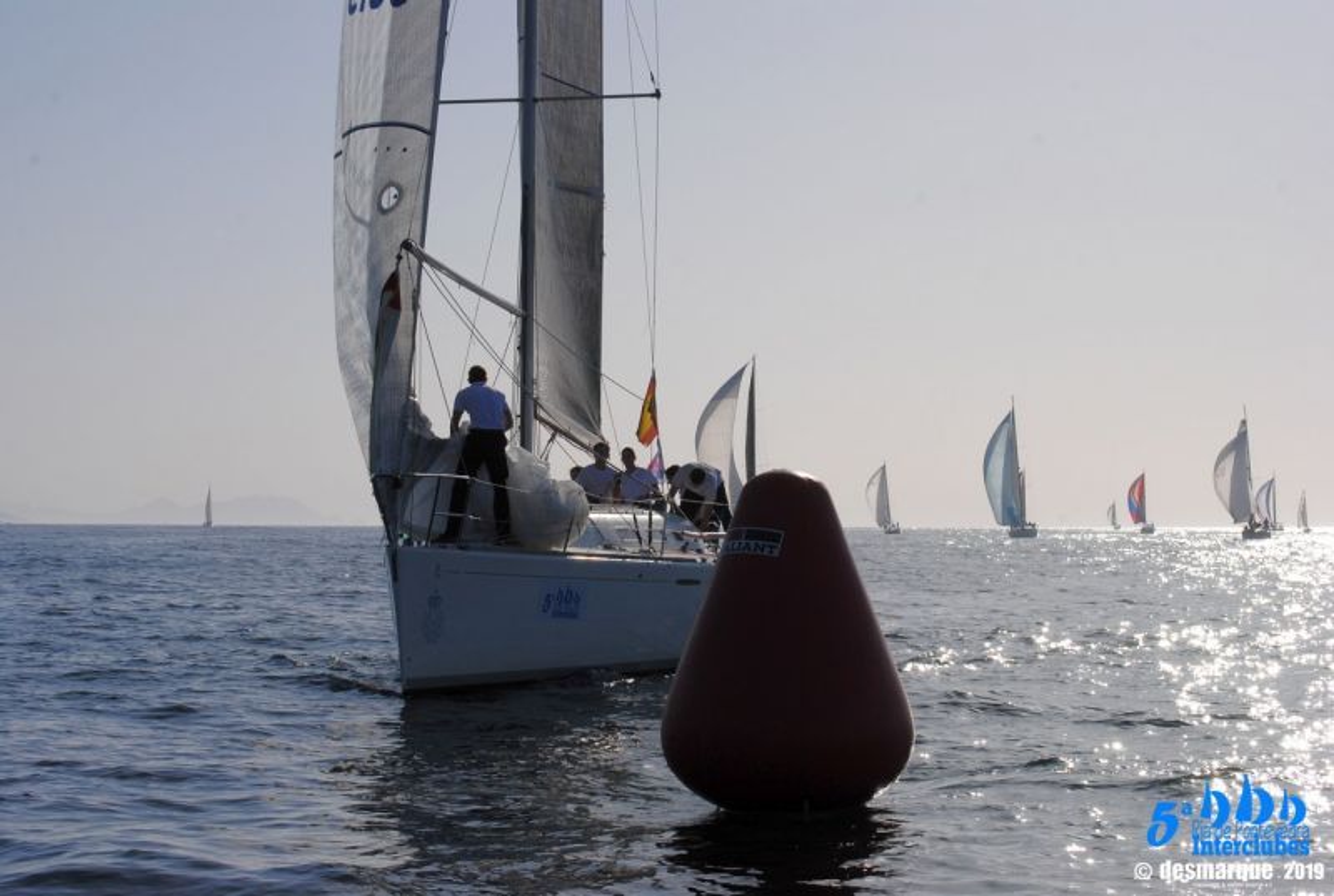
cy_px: 448
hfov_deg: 24.6
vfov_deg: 16.6
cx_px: 667
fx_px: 3063
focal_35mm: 82
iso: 100
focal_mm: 55
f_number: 11
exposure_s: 1/500
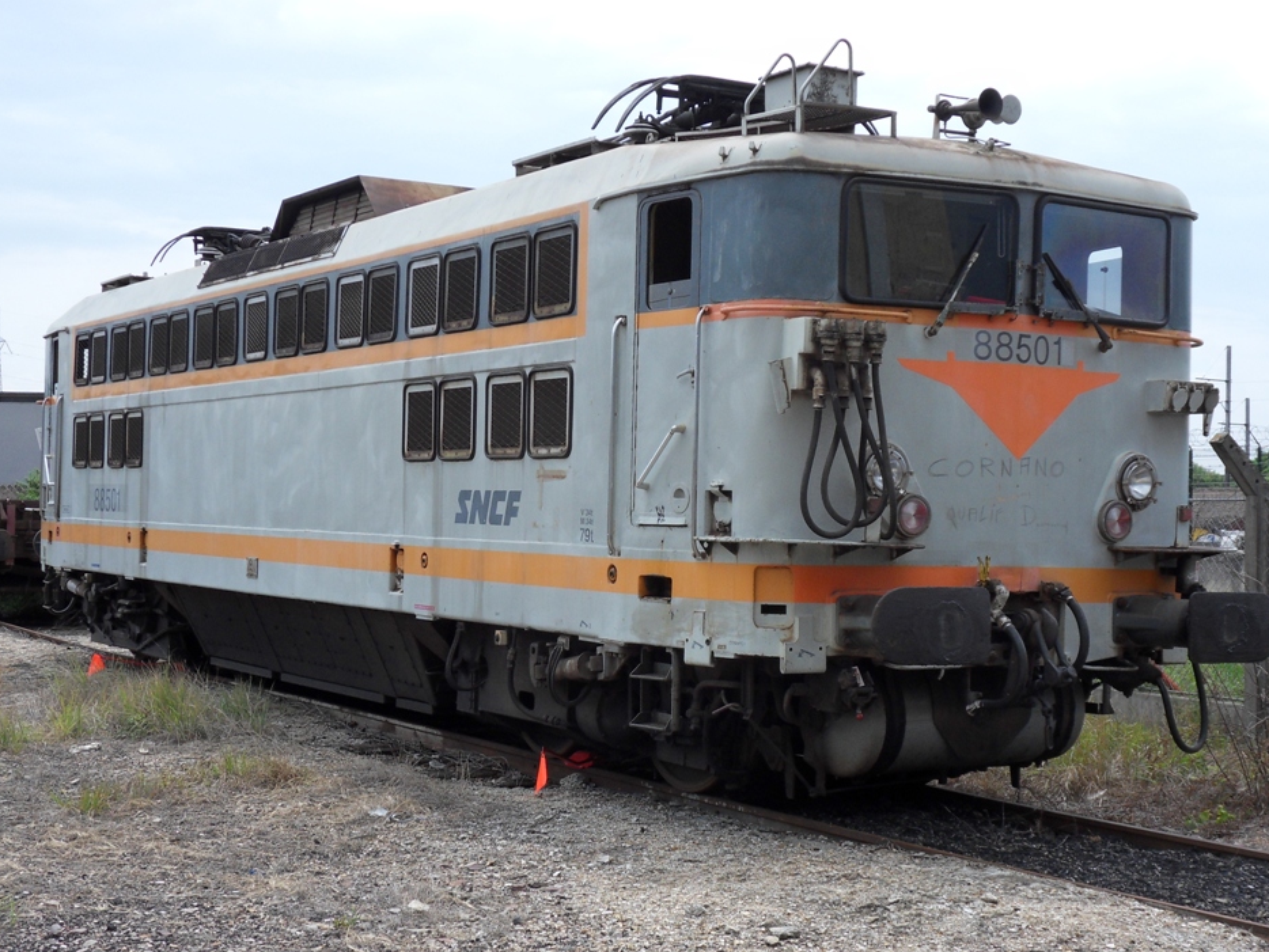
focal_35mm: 57
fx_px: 2090
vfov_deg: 25.7
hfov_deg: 33.8
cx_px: 656
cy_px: 486
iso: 80
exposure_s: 1/500
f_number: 4.5
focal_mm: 9.1
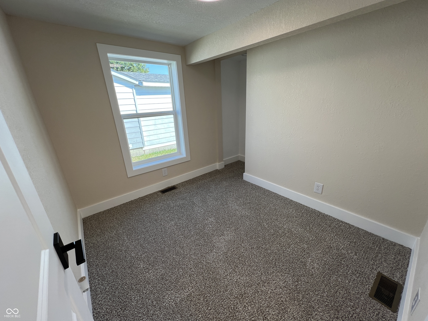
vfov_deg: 89.9
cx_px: 214
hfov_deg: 106.2
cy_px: 160
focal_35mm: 13
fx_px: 161
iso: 40
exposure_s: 1/120
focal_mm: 1.57
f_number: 1.8
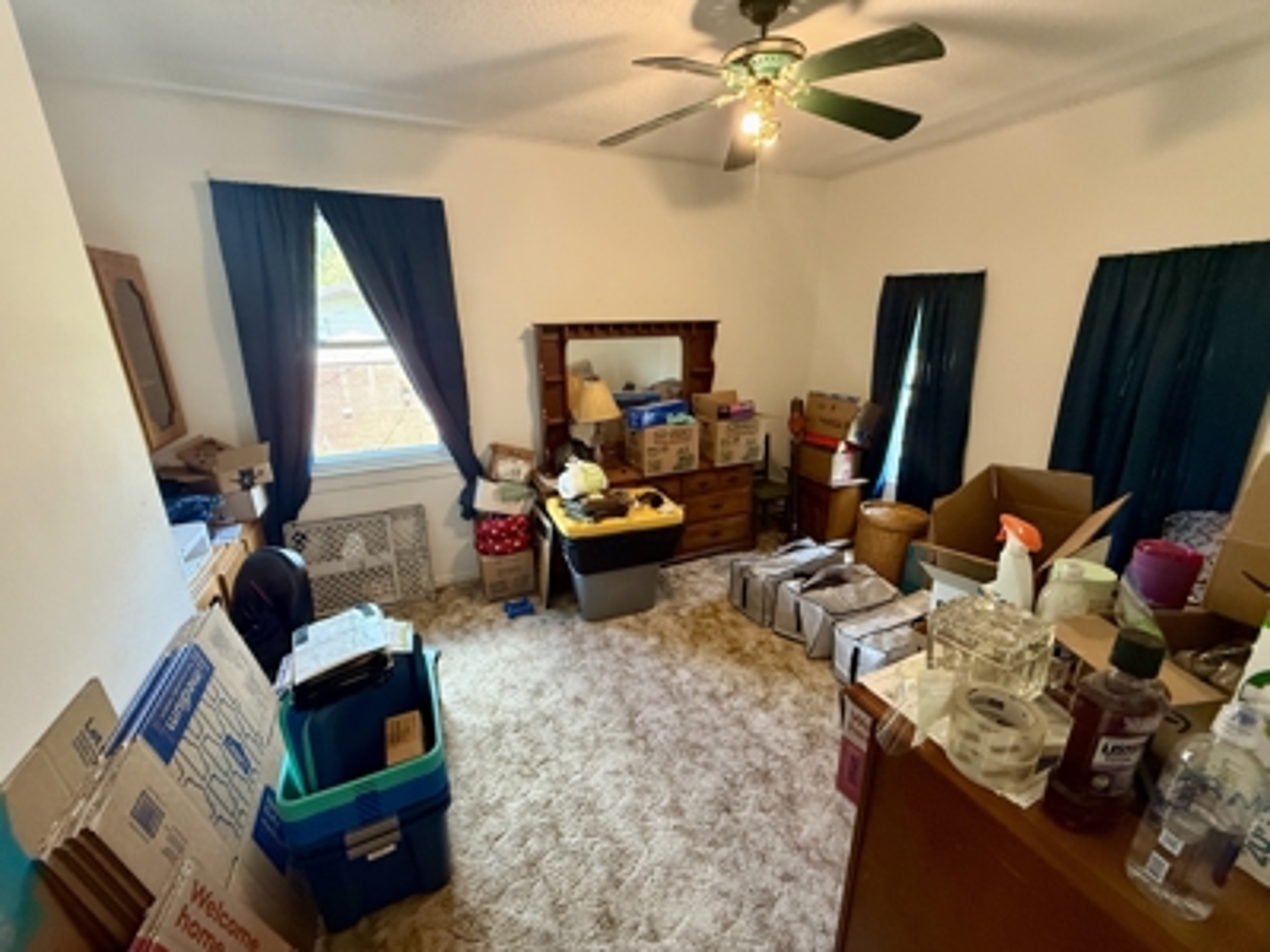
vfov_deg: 85.7
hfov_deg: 102.1
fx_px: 514
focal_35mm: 14
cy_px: 476
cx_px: 635
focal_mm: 2.22
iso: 500
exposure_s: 1/60
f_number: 2.2
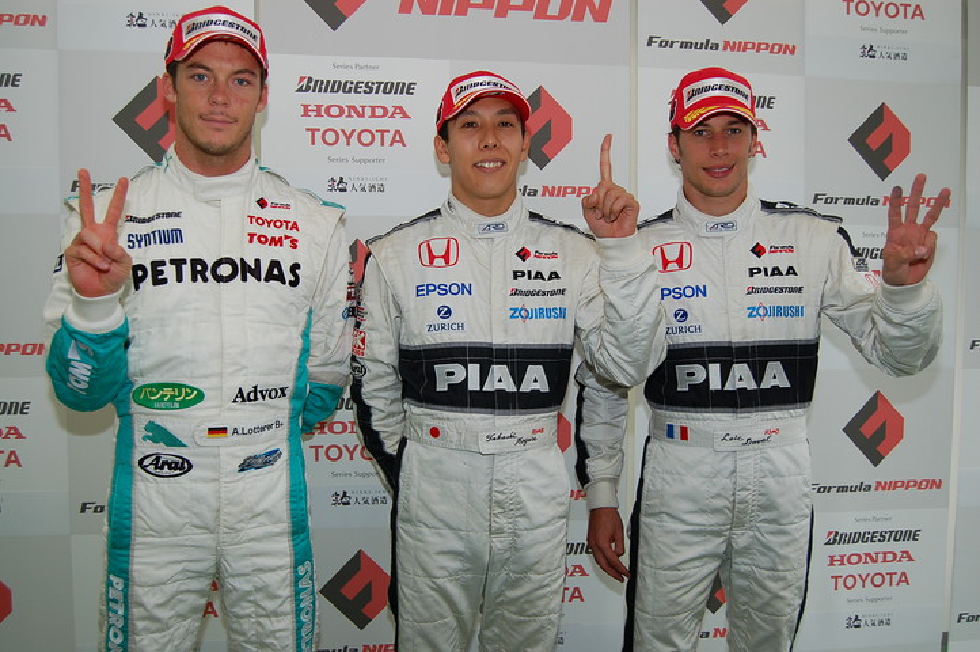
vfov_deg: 43.5
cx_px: 490
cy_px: 326
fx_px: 816
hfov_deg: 62.0
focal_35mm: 30
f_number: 4
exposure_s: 1/60
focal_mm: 20
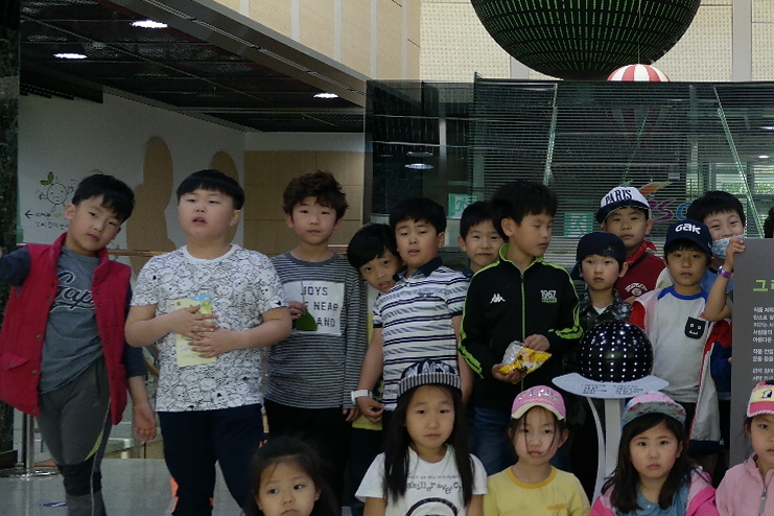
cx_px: 795
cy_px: 261
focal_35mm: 70
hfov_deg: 27.0
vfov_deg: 19.5
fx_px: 1505
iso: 200
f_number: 3.5
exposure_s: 1/40
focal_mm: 20
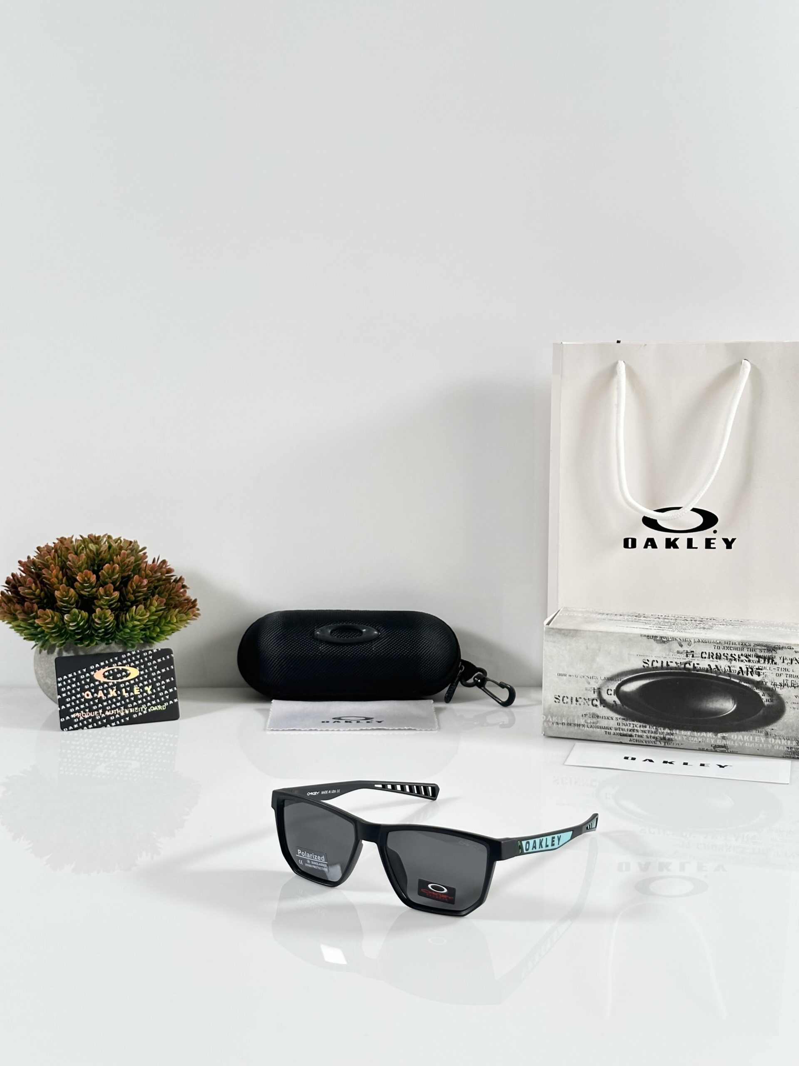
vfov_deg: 39.7
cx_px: 400
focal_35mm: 48
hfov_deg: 30.3
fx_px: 1477
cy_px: 533
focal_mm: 6.86
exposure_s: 1/99
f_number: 1.78
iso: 80
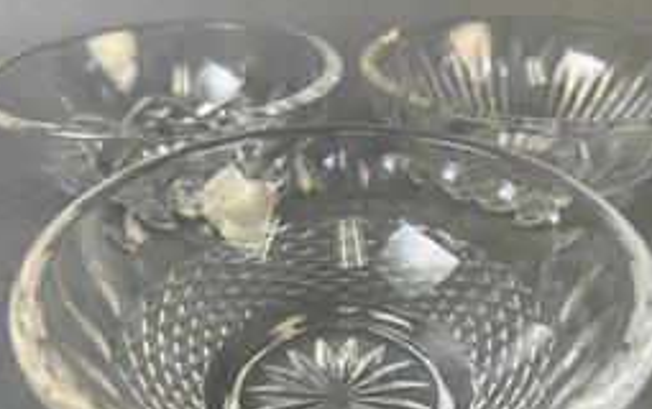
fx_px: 658
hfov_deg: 52.7
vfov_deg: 34.3
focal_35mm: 37
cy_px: 262
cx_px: 336
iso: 40
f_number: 1.5
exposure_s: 1/120
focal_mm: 5.7
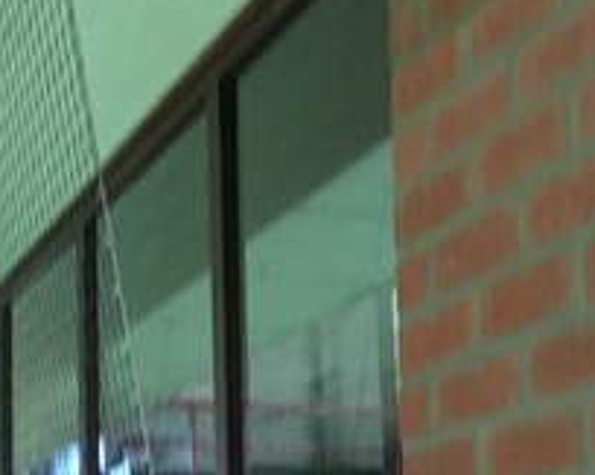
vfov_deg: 17.0
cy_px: 452
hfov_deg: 21.5
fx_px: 1567
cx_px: 286
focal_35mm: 89
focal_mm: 4.15
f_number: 2.2
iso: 500
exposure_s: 1/17
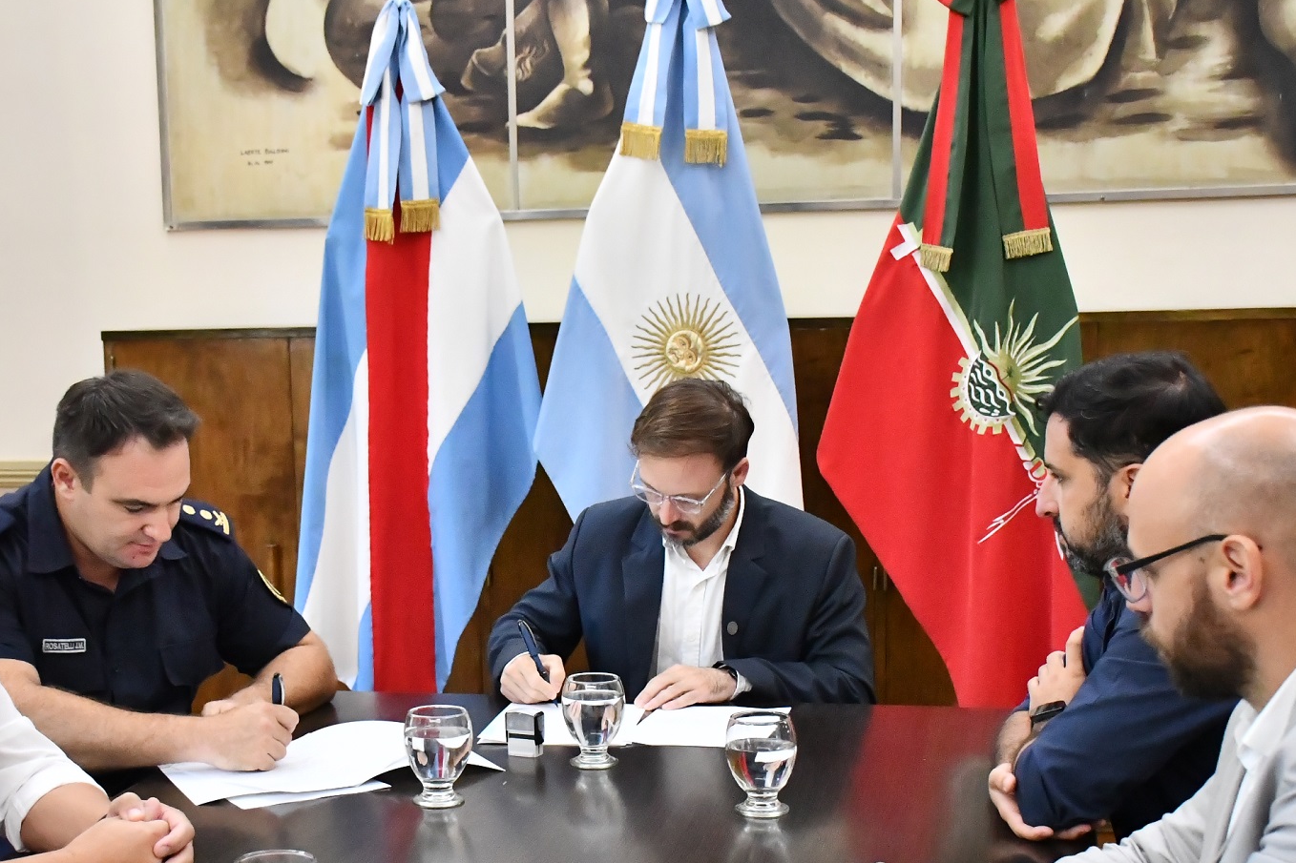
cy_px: 599
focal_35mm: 53
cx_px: 542
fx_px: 1908
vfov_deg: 25.3
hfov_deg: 37.4
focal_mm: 24
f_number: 4.5
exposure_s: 1/100
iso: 5000
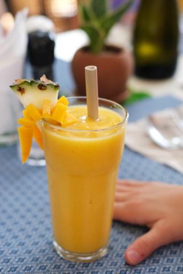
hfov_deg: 25.5
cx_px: 92
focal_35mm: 53
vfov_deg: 37.5
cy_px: 137
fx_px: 404
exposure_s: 1/125
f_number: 2.8
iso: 320
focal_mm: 35
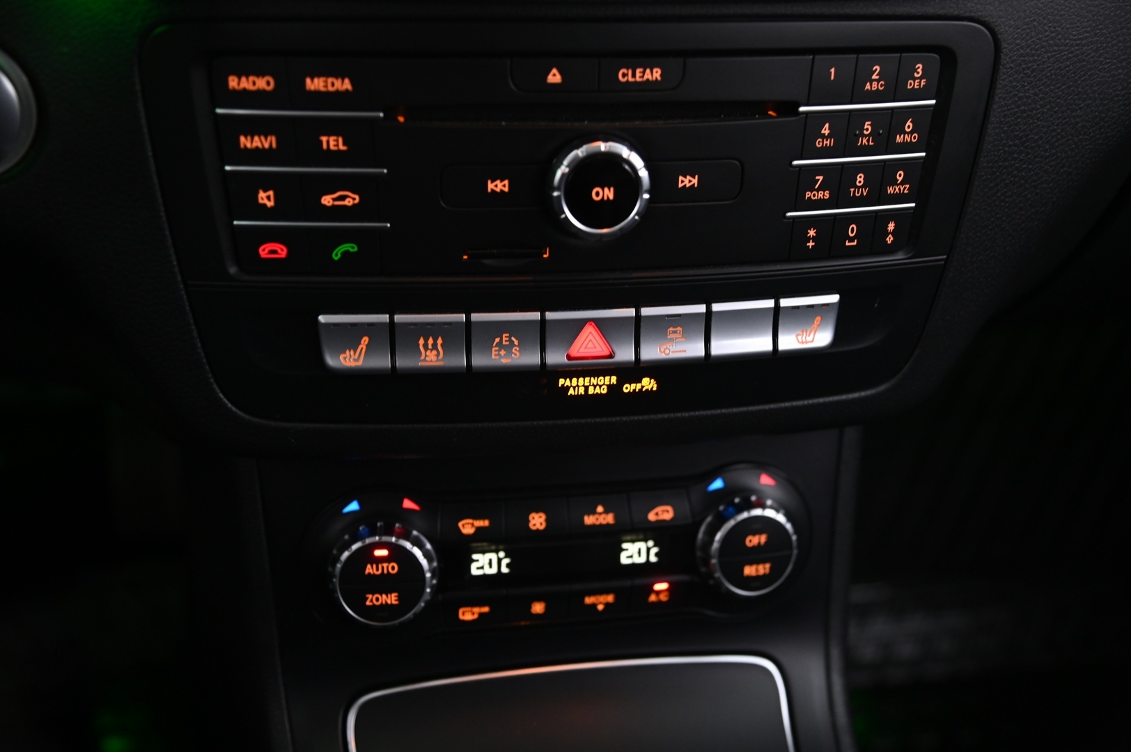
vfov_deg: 29.2
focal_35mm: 46
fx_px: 1444
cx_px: 566
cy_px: 376
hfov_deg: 42.8
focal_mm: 46
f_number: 4
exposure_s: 1/13
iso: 2000
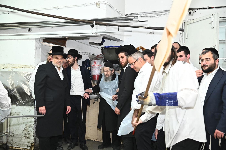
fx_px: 226
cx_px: 113
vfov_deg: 36.8
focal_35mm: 36
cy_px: 75
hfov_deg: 53.2
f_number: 4
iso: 2500
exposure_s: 1/200
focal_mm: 36
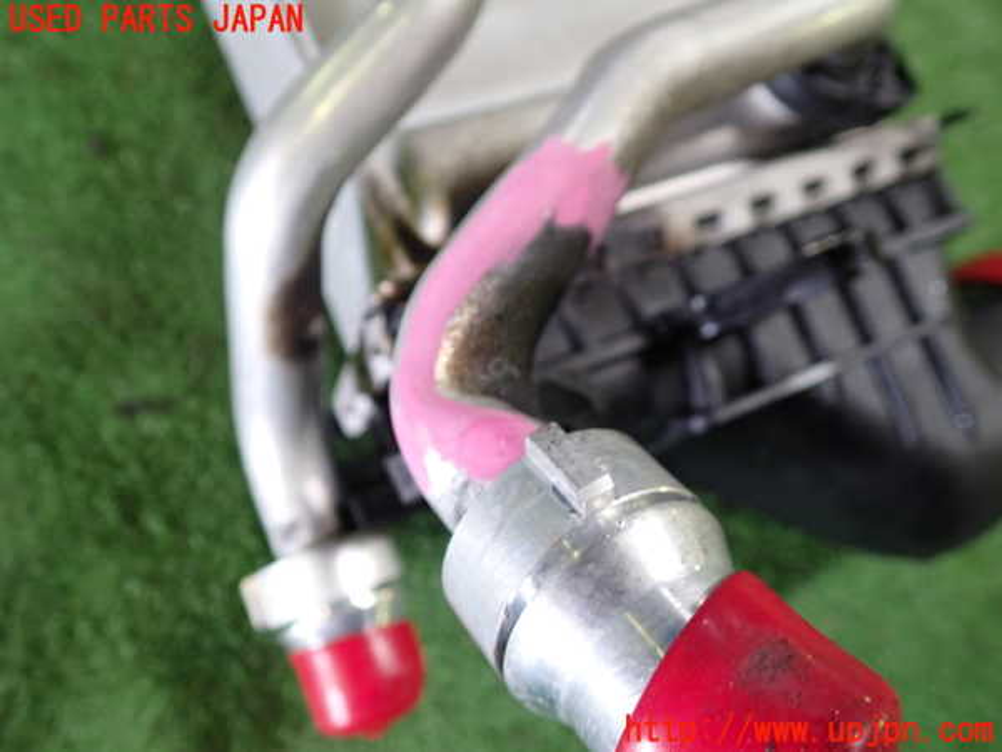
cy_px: 376
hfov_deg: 60.0
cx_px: 501
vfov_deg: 46.8
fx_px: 868
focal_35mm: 30
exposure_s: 1/30
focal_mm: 5.4
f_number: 2.3
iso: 200
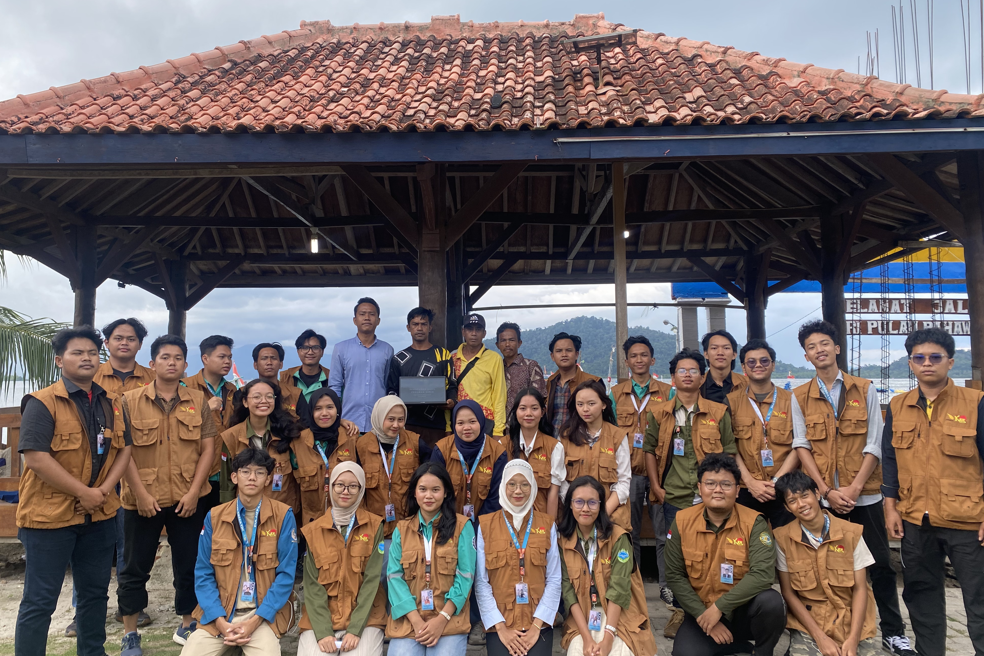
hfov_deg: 65.5
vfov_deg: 46.4
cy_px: 319
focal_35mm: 28
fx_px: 765
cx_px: 482
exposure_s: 1/597
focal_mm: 4.25
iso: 32
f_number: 1.8
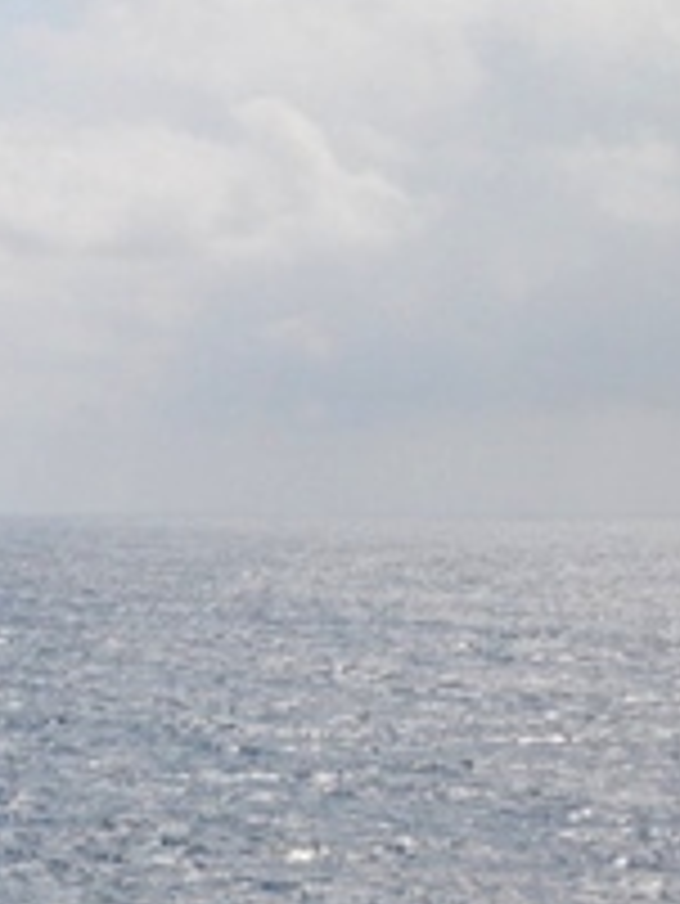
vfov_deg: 18.4
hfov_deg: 11.5
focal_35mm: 103
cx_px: -1031
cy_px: 992
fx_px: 2695
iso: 640
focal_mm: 18
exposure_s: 1/500
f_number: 11
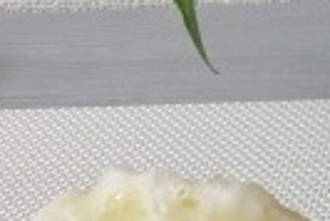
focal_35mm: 136
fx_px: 1248
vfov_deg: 10.1
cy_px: 149
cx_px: 432
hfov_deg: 14.4
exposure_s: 1/33
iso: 125
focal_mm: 4.15
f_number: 2.2
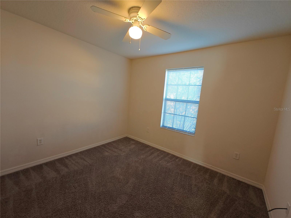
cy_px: 109
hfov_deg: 102.1
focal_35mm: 14
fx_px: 118
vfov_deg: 85.7
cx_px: 146
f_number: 2.2
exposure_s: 1/33
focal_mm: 2.62
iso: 200
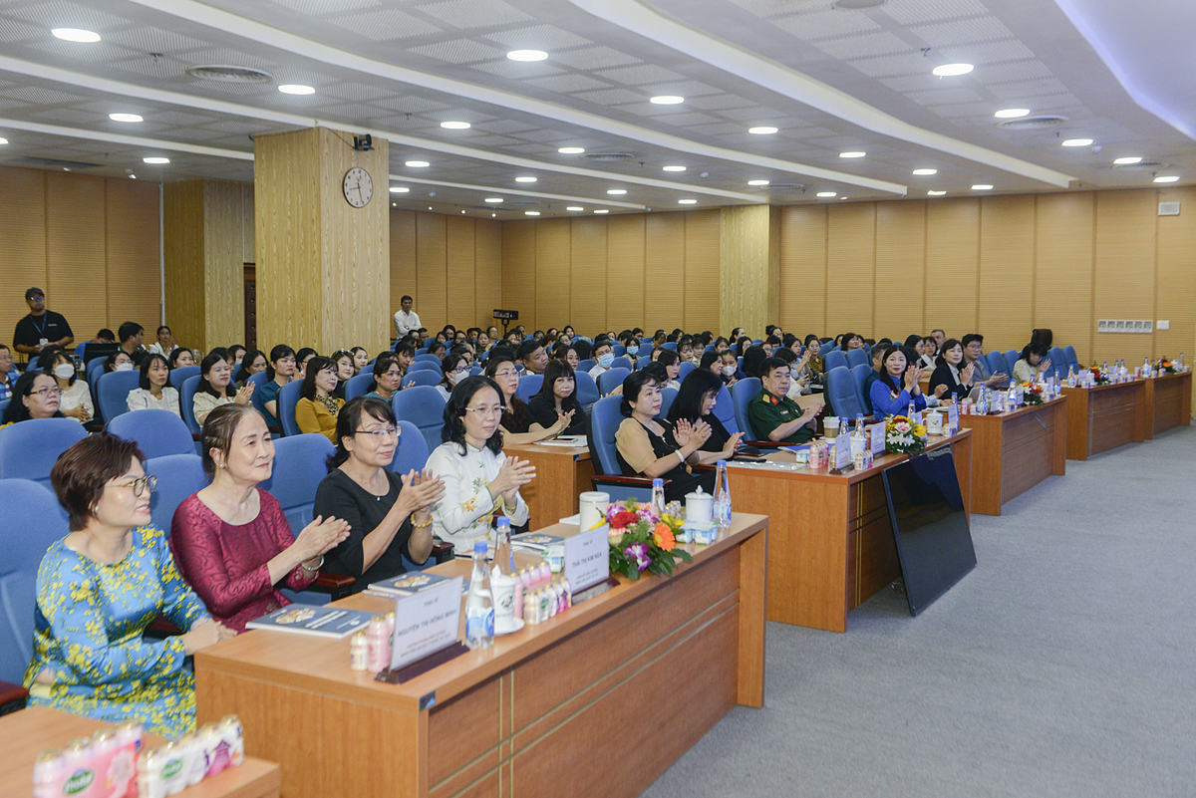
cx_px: 598
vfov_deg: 41.1
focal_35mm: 32
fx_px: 1063
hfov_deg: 58.7
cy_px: 399
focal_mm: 32
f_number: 5.6
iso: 1250
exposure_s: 1/125
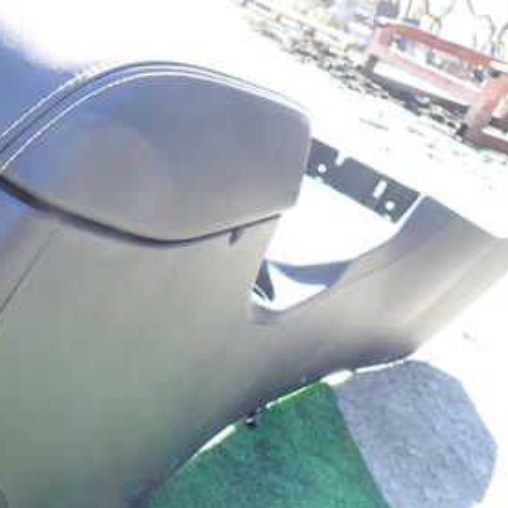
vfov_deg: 35.4
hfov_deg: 33.6
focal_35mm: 48
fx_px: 797
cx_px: 57
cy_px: 252
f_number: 2.8
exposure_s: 1/100
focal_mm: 4.5
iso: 100
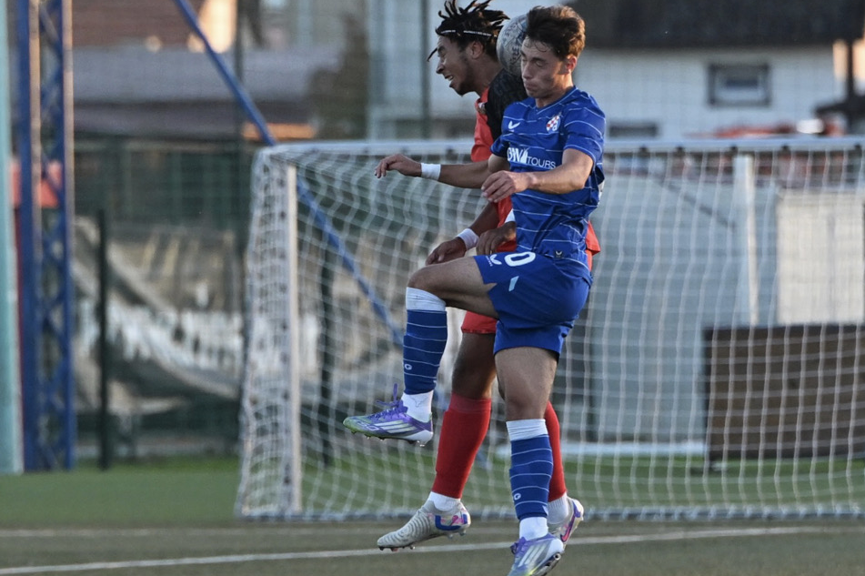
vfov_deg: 4.3
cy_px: 291
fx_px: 7757
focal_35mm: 323
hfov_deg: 6.4
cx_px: 458
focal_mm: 200
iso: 1000
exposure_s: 1/1250
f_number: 3.2
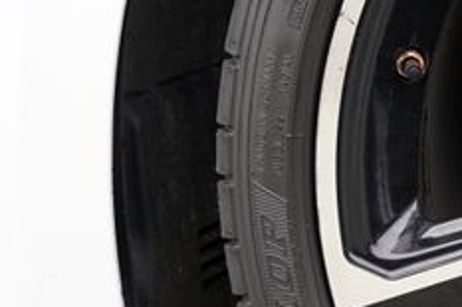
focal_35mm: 132
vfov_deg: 10.4
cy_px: 148
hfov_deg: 13.2
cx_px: 946
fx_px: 1693
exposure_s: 1/60
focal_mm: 30
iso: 125
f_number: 4
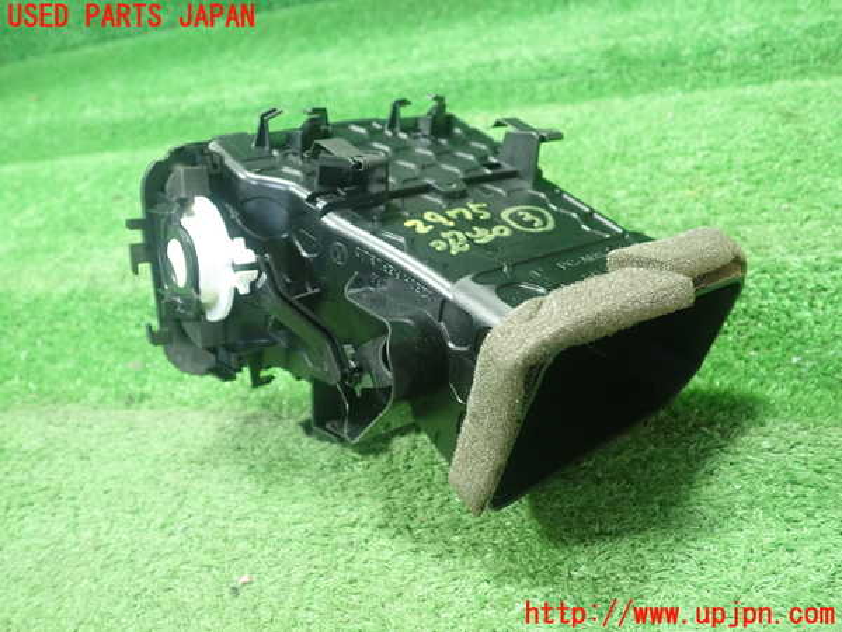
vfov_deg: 46.8
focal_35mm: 30
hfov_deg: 60.0
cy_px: 316
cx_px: 421
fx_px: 730
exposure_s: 1/80
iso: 800
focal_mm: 5.5
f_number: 2.3
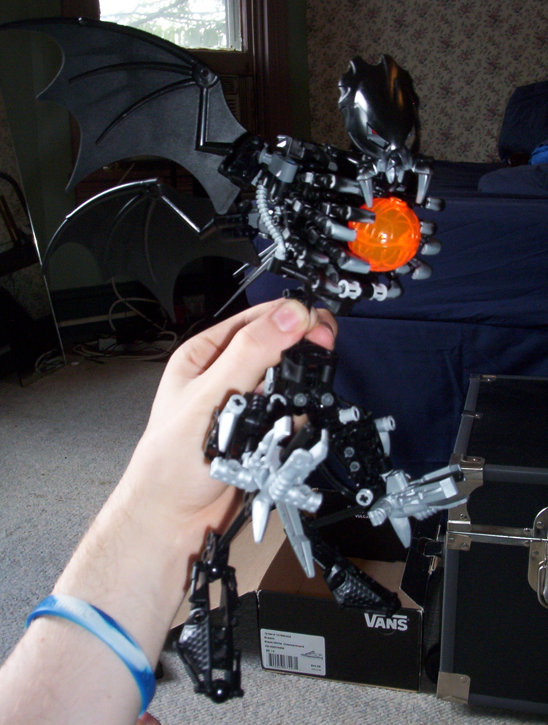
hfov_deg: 37.0
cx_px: 274
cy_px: 362
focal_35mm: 39
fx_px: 820
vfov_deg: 47.8
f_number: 4.5
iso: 140
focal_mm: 6
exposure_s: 1/30
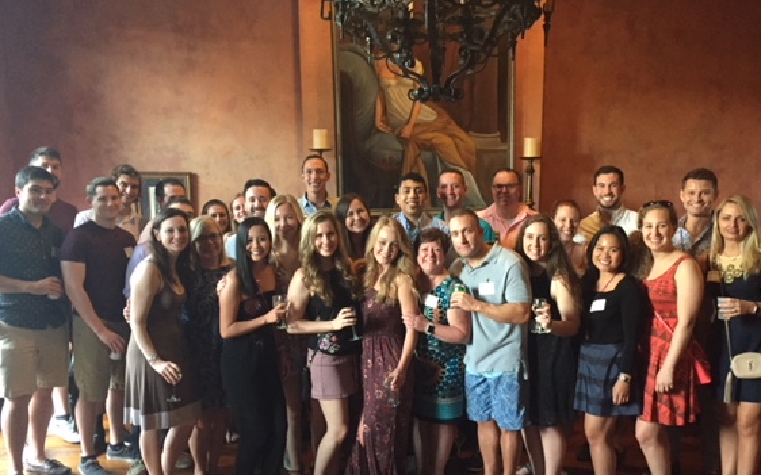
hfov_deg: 55.3
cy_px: 299
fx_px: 726
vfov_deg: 36.0
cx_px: 389
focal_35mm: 35
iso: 250
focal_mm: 4.15
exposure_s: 1/30
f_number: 2.2
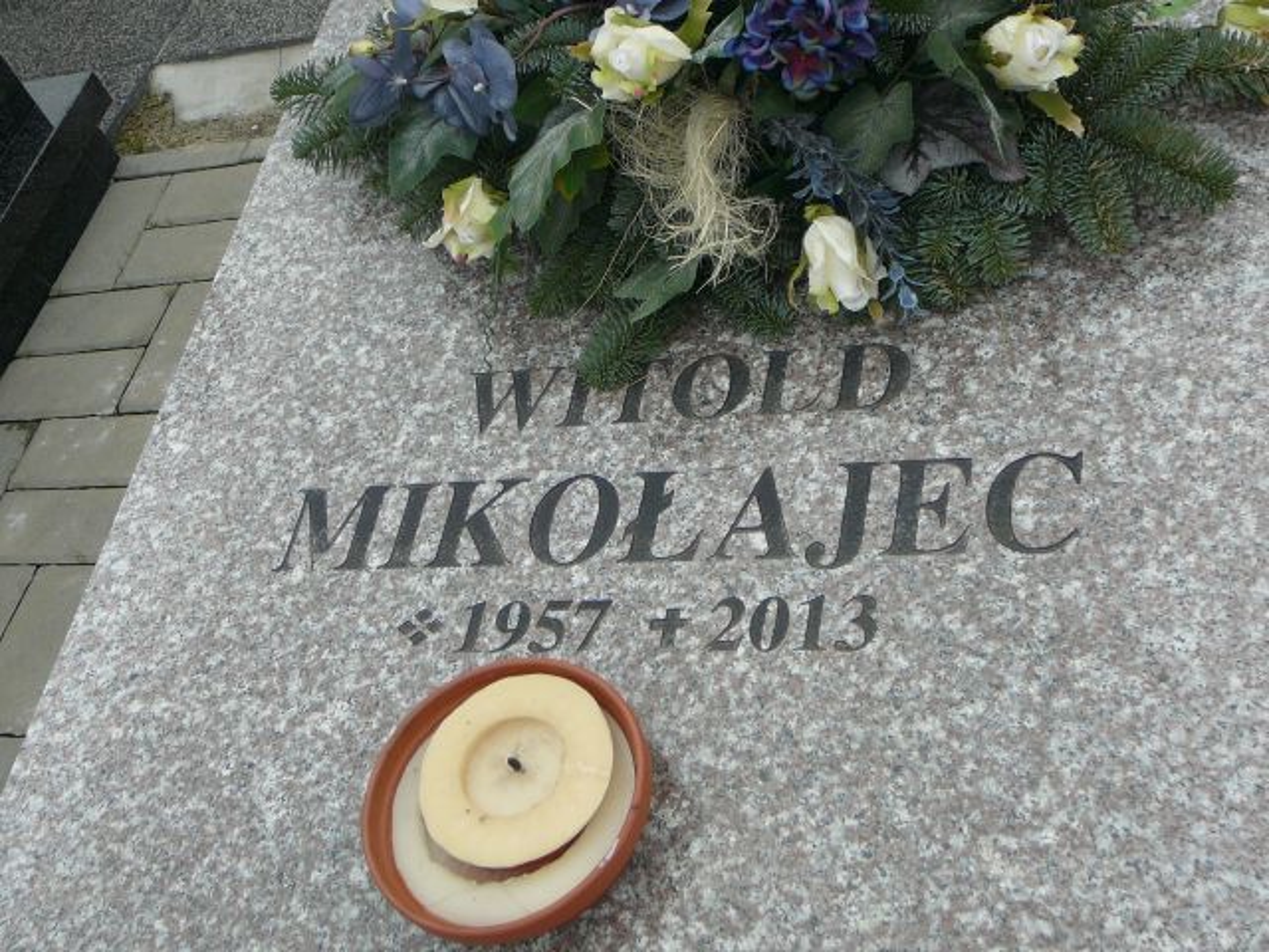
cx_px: 634
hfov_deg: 38.9
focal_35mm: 49
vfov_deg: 29.7
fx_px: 1796
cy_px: 476
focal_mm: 7.3
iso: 80
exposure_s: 1/200
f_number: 3.4
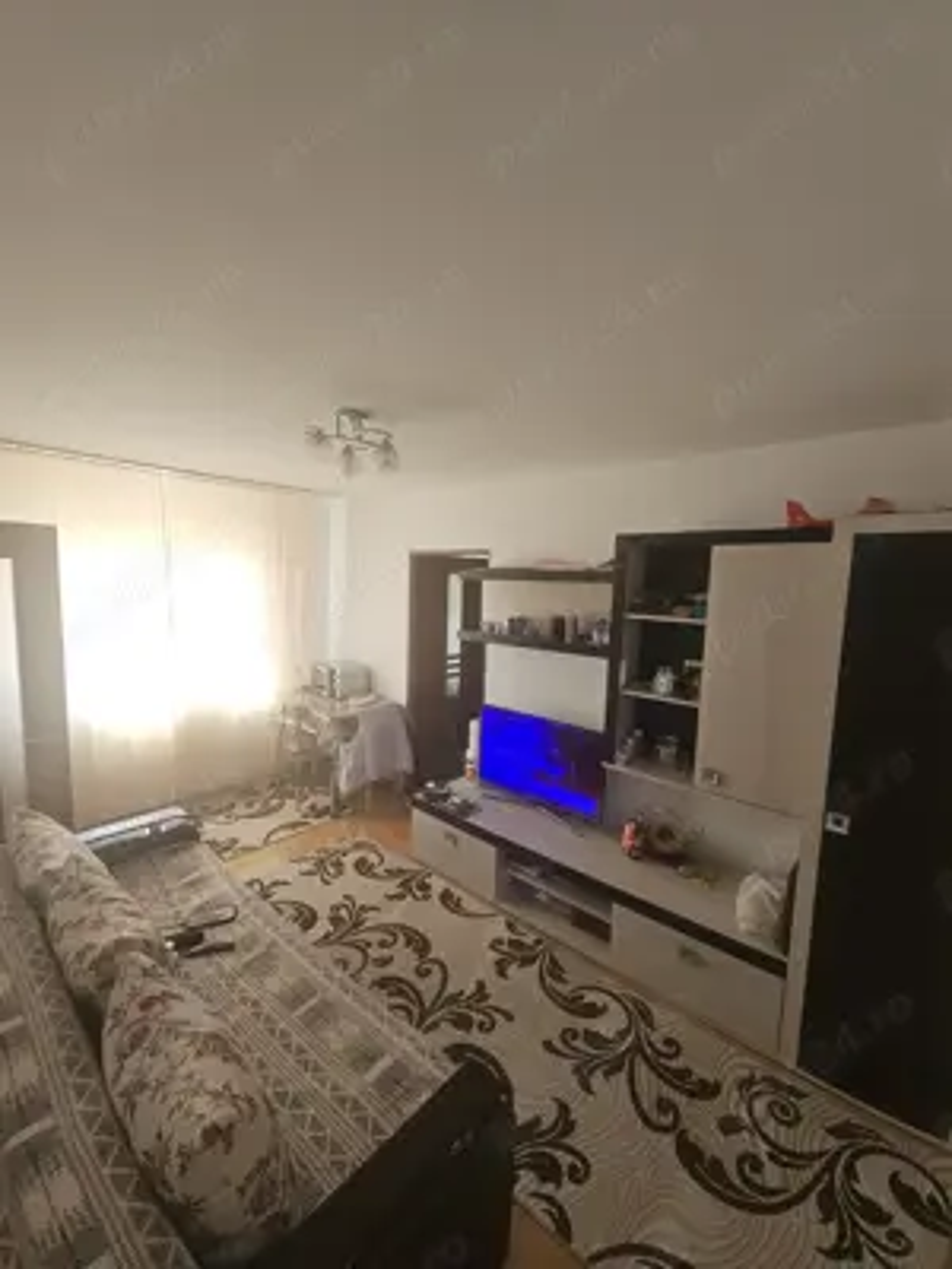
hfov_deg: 89.9
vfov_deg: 106.2
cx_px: 476
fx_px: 477
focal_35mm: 13
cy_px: 634
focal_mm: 2.2
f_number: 2.2
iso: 100
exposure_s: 1/50
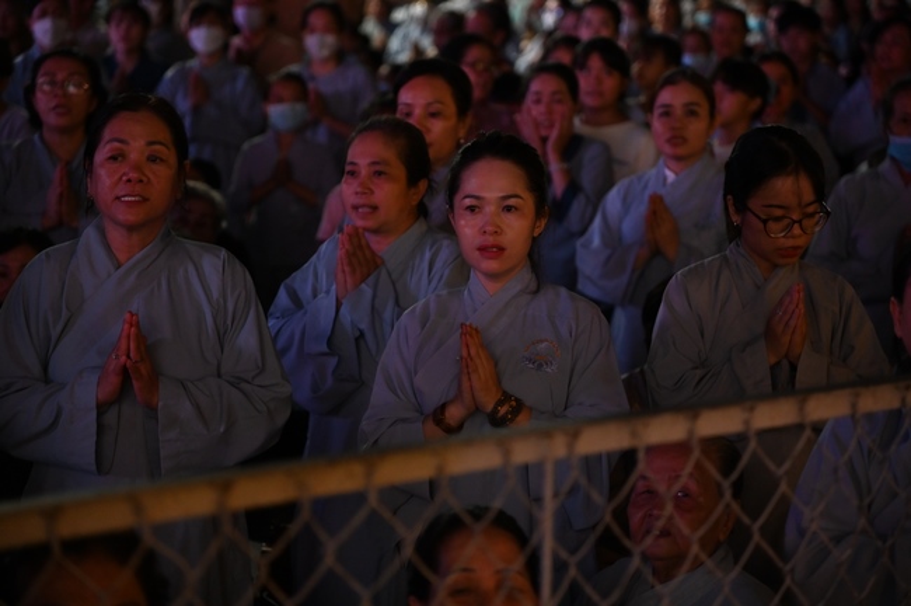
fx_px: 2781
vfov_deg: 12.4
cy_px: 303
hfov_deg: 18.6
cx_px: 456
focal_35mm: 110
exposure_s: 1/60
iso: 4000
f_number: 4
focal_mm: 110
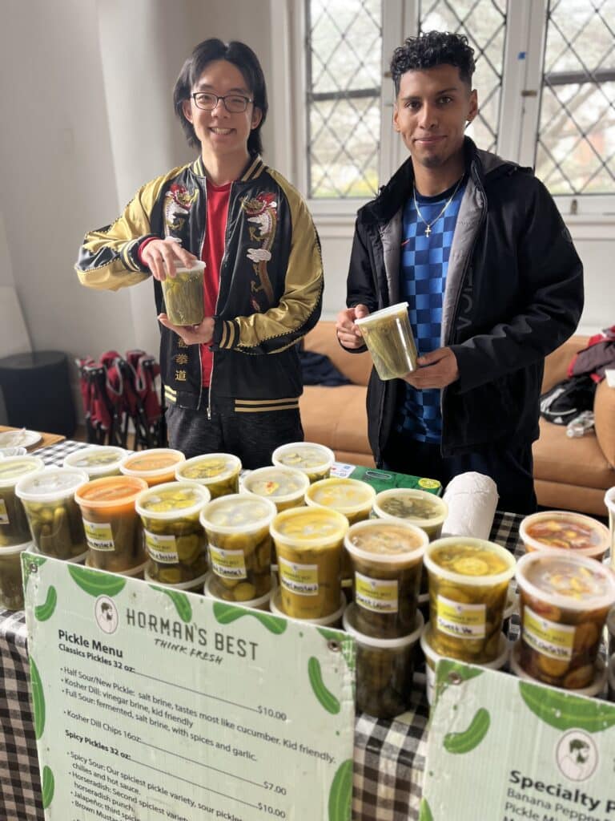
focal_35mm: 26
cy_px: 410
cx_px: 308
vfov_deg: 67.3
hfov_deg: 53.1
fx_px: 616
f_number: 1.6
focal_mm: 5.1
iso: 160
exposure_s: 1/60
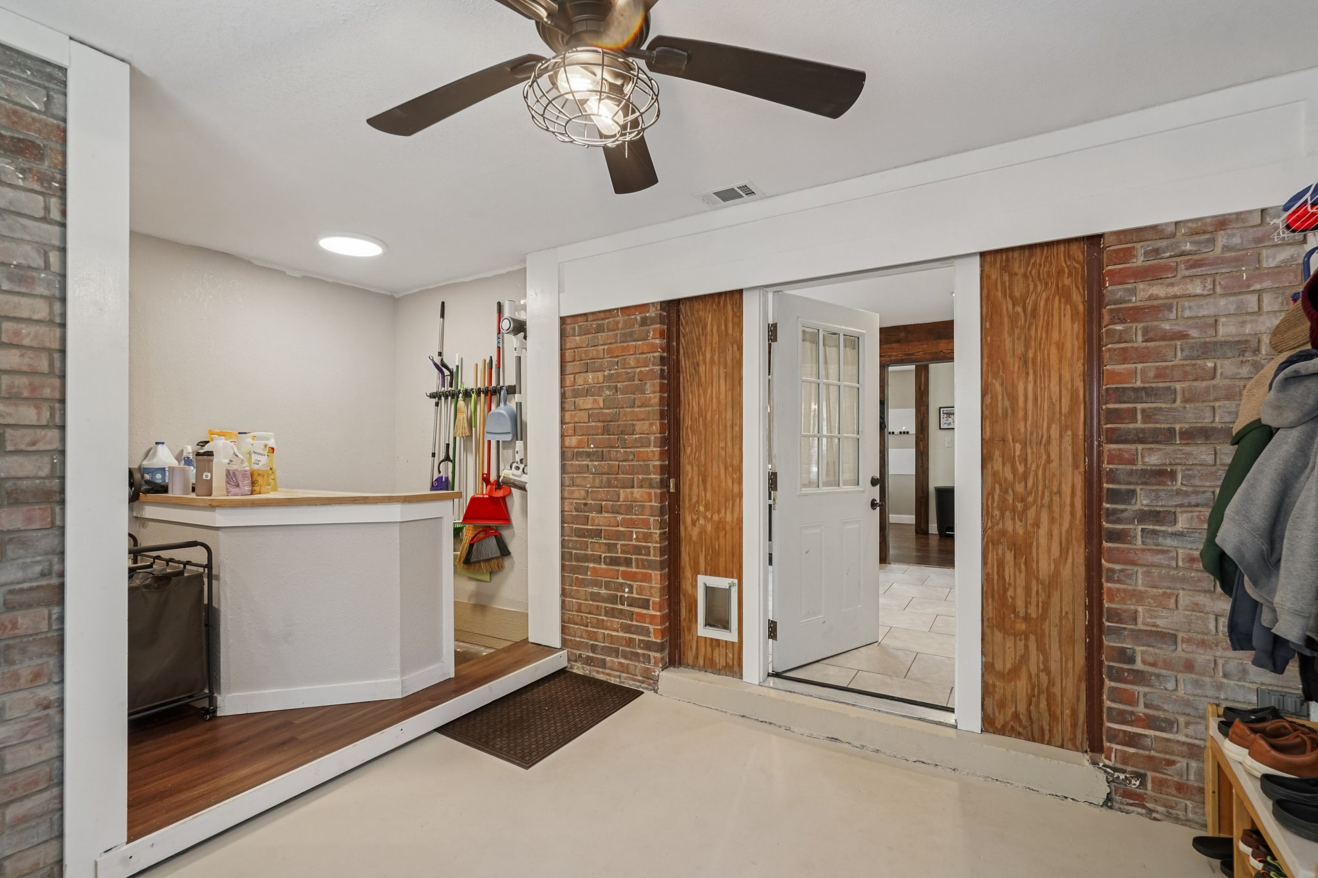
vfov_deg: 73.7
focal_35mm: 16
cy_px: 439
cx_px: 659
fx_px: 586
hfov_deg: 96.7
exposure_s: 1/25
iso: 400
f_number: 8
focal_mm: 16
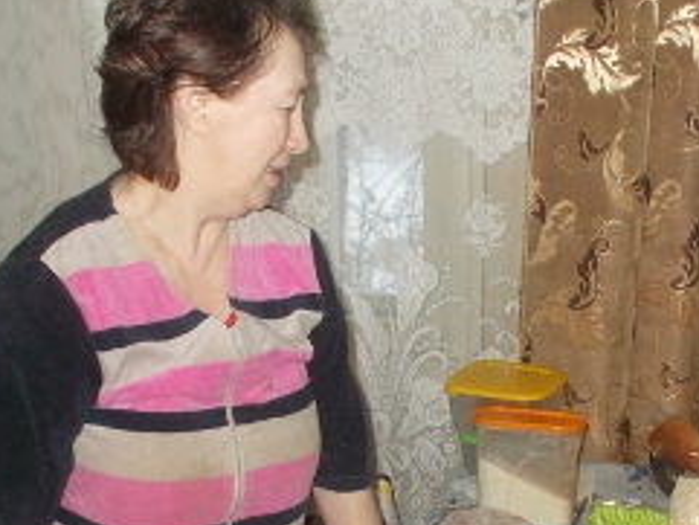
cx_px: 522
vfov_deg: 20.9
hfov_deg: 27.8
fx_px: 1394
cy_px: 470
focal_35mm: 69
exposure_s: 1/25
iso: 250
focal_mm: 4.6
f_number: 3.2
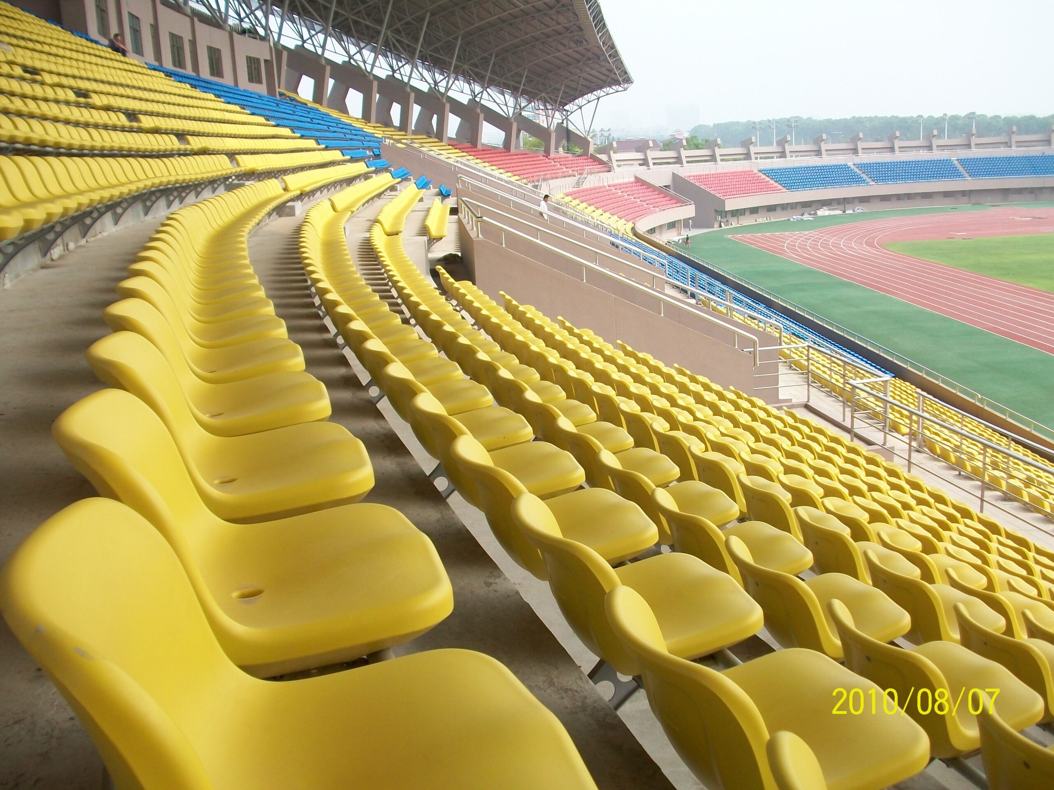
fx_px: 1035
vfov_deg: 41.8
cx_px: 527
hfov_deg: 54.0
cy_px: 395
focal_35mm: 34
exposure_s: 1/640
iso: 80
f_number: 2.8
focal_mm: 5.7
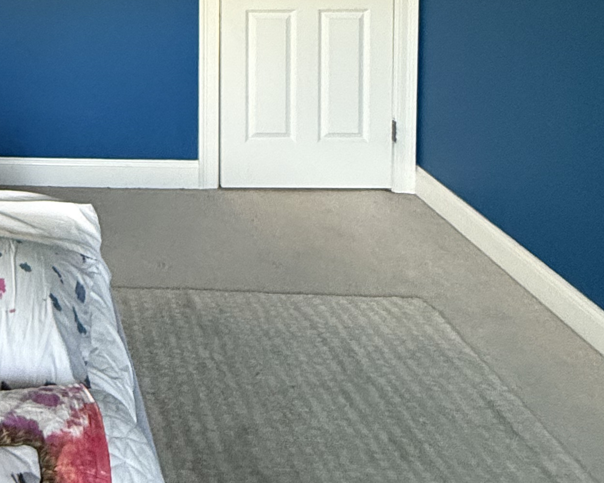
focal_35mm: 44
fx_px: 787
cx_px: -80
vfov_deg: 28.6
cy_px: -129
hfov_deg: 35.2
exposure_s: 1/60
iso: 500
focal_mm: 2.22
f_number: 2.2
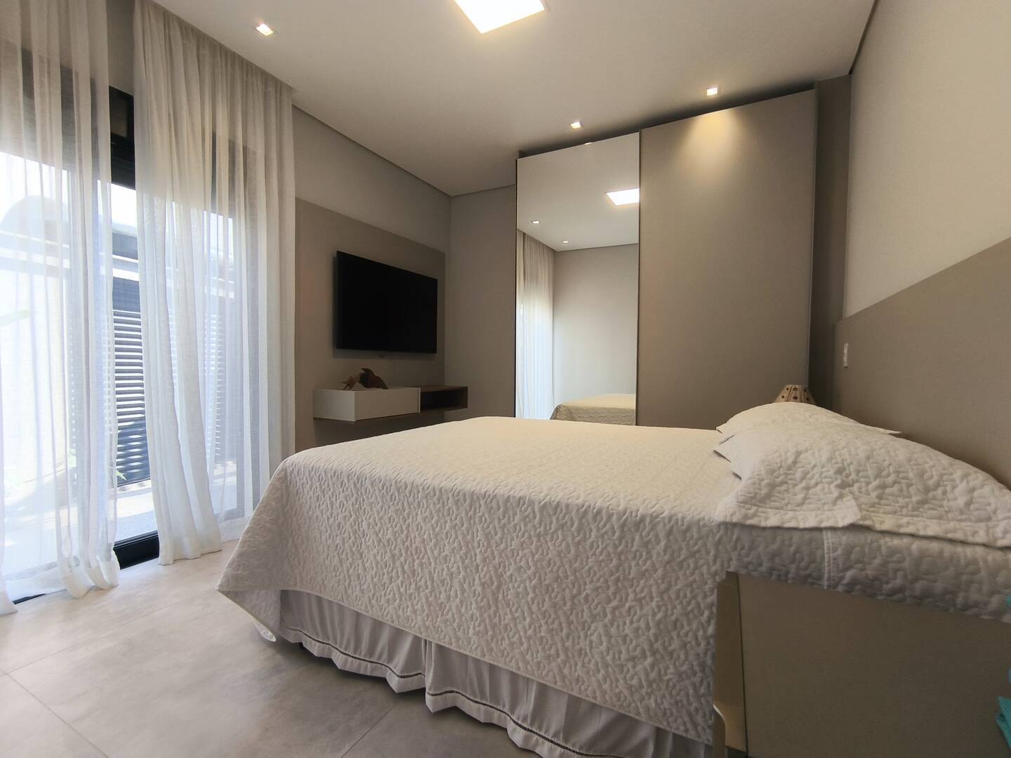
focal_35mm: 16
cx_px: 506
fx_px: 467
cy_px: 379
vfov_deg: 78.1
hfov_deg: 94.5
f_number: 2.2
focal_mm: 1.65
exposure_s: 1/60
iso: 50
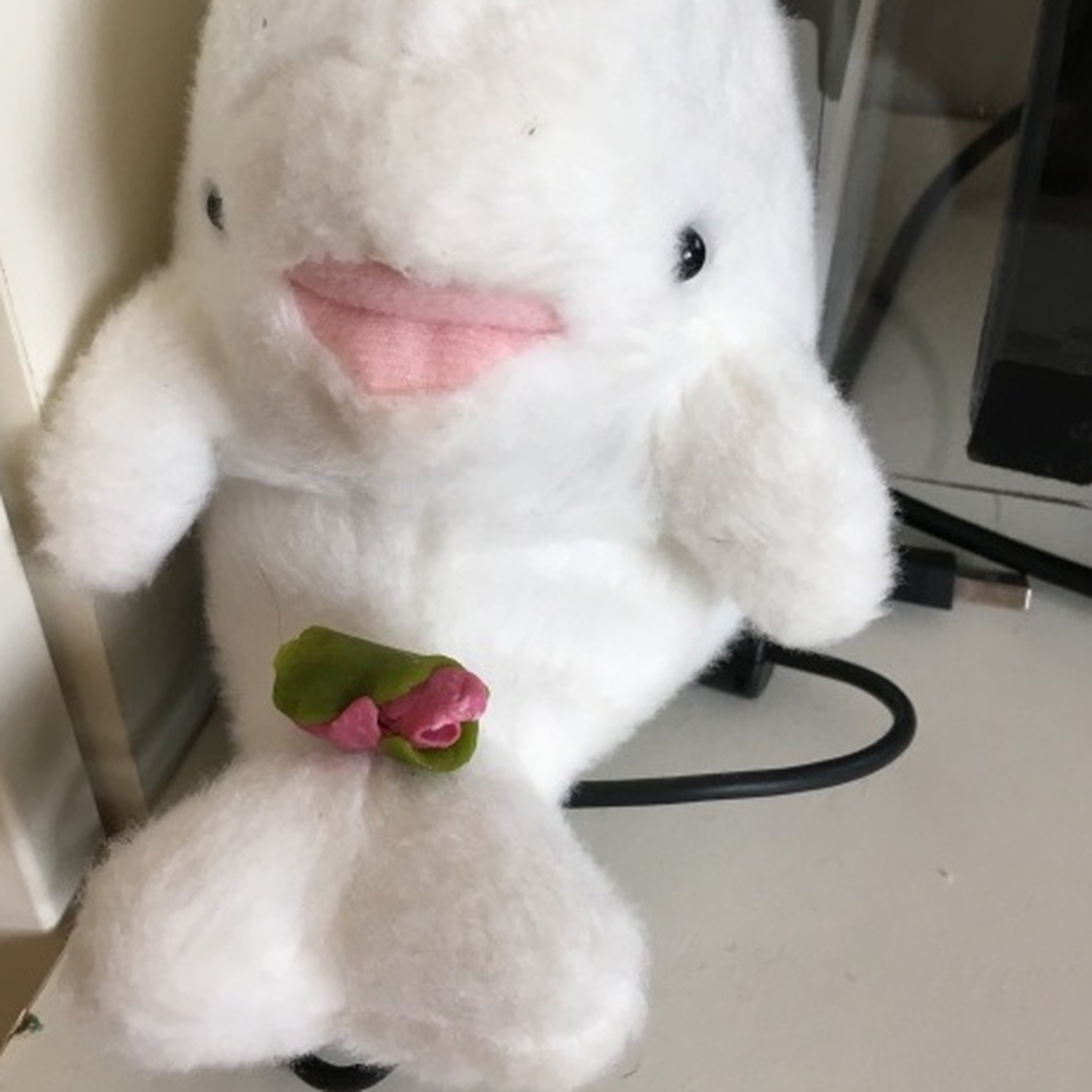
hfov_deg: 40.9
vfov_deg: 40.6
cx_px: 506
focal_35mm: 41
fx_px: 1463
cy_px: 406
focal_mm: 4.15
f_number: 2.2
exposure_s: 1/30
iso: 32
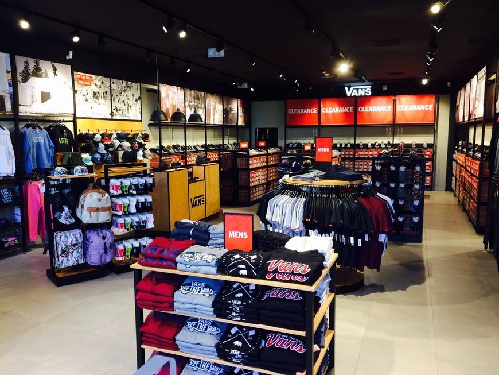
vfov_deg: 48.2
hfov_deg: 61.6
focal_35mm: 29
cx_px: 250
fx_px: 418
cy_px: 188
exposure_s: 1/33
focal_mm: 4.15
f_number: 2.2
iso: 32
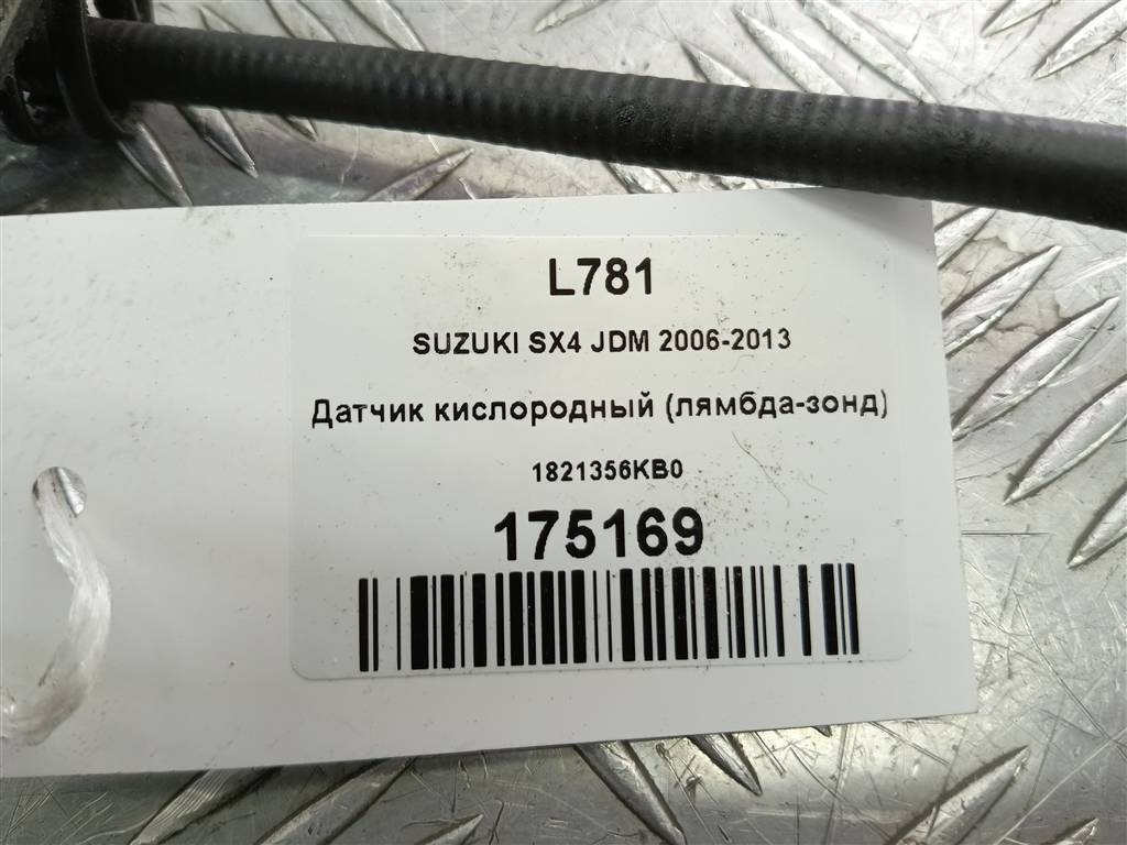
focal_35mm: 27
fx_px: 879
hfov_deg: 65.3
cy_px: 422
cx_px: 564
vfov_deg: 51.4
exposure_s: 1/50
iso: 111
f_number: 1.6
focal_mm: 4.11
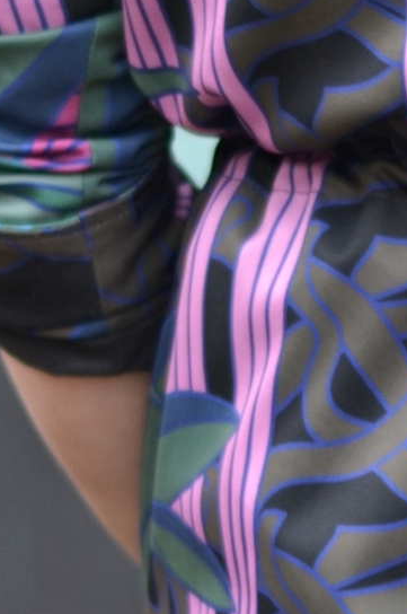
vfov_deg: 5.0
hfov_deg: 3.3
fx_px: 7077
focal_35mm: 416
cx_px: 684
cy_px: 543
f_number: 2
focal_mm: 50
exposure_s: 1/250
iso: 100
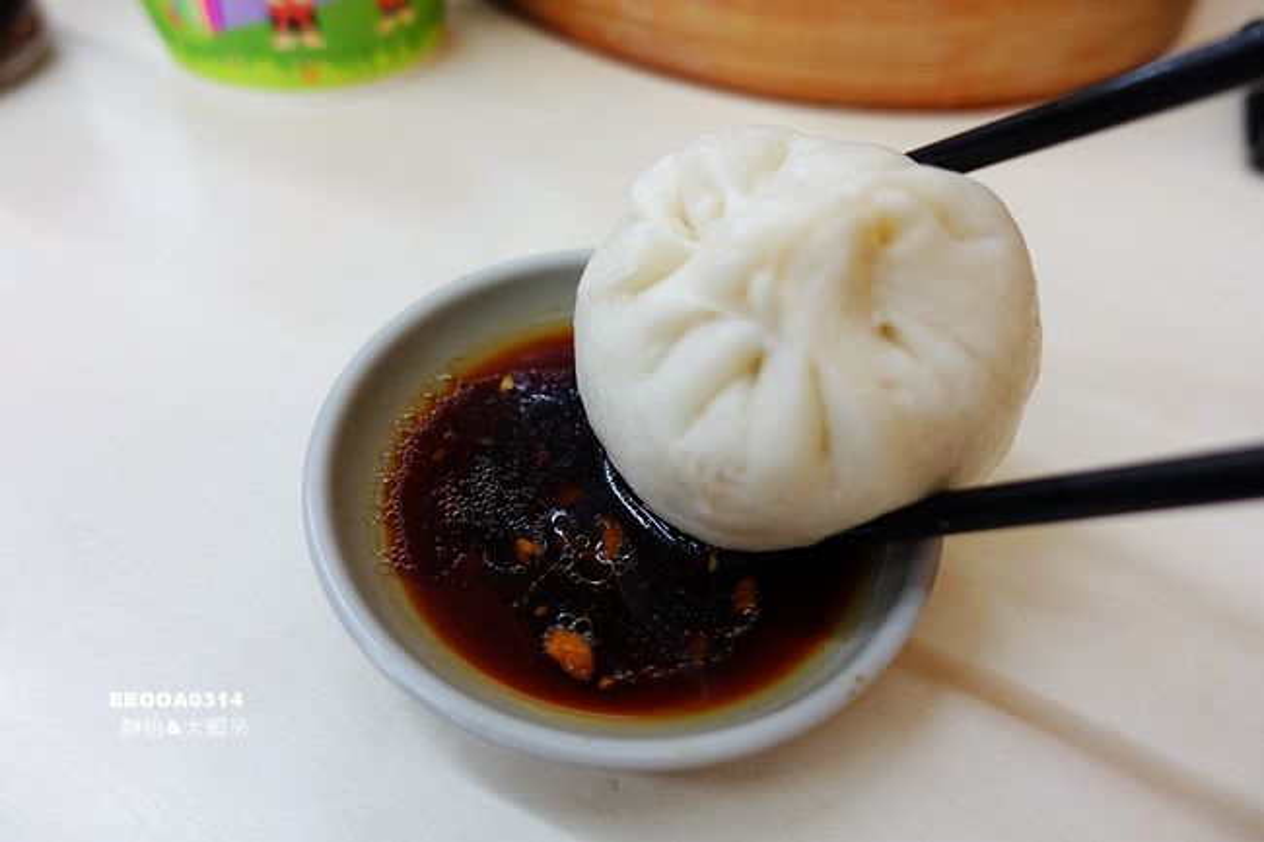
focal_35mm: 24
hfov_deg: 73.8
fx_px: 842
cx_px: 632
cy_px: 421
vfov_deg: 53.1
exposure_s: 1/30
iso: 160
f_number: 1.8
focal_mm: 8.8
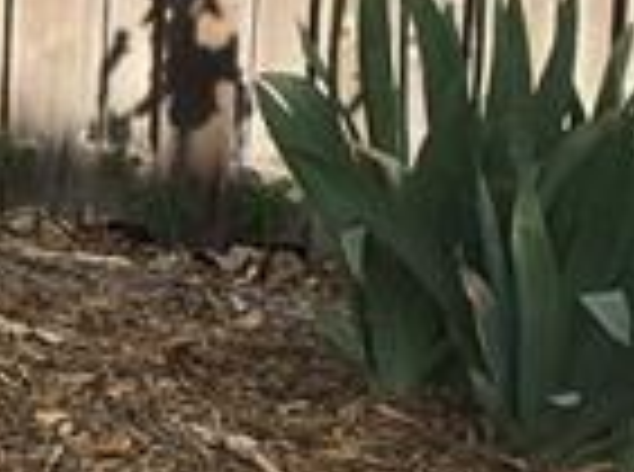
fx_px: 3855
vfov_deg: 7.0
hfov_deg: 8.6
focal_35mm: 211
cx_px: -827
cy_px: 236
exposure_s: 1/793
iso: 25
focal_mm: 4.15
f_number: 2.2
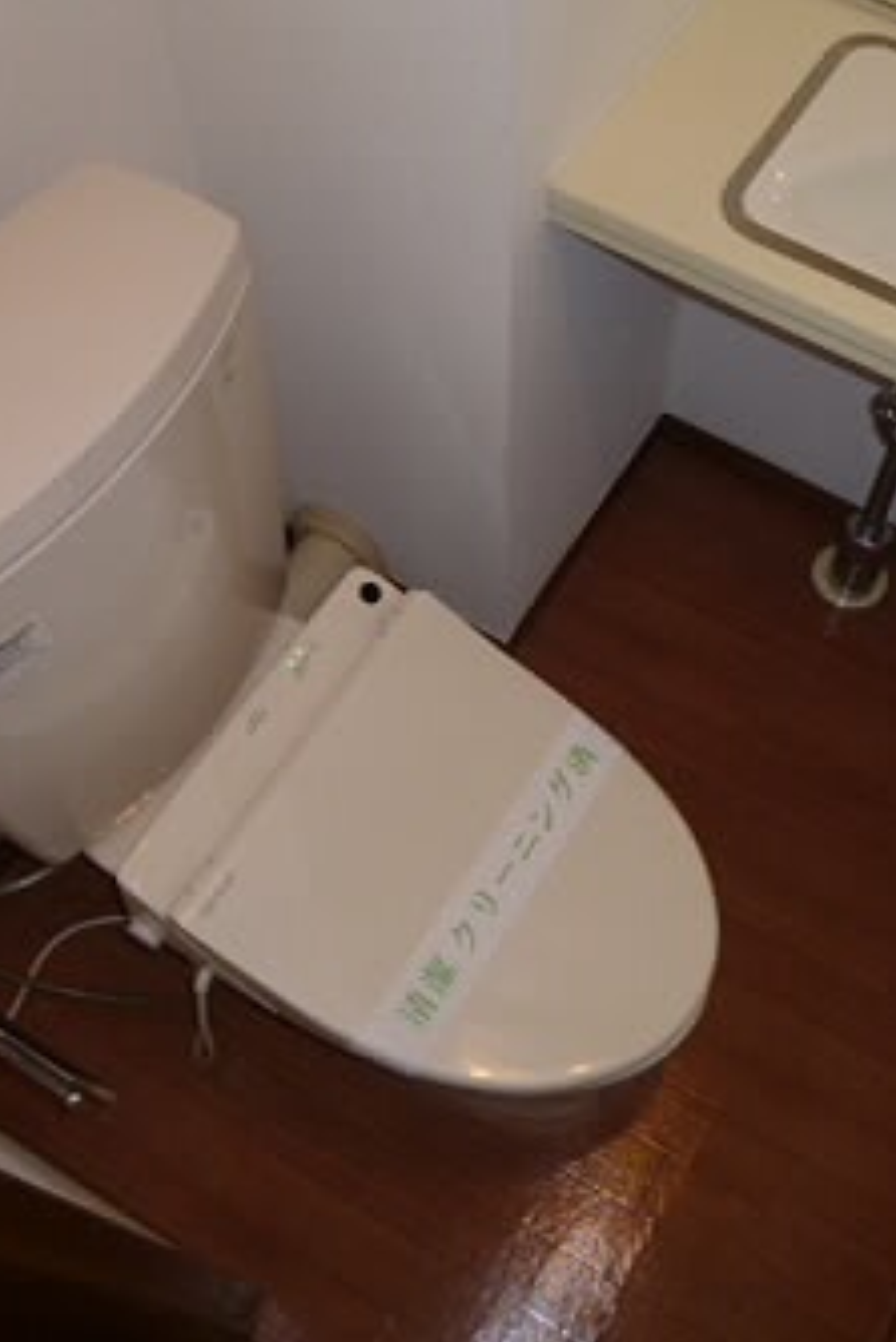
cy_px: 673
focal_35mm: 35
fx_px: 1305
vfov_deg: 54.4
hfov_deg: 37.5
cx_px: 603
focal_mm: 4.5
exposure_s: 1/60
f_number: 3.1
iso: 200
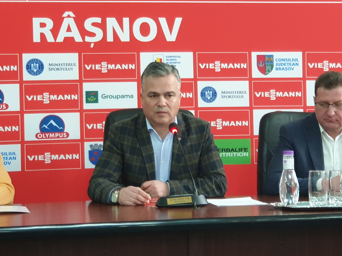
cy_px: 118
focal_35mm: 82
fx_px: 810
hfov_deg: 23.8
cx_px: 144
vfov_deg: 18.0
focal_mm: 6
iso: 400
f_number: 2.4
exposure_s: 1/17
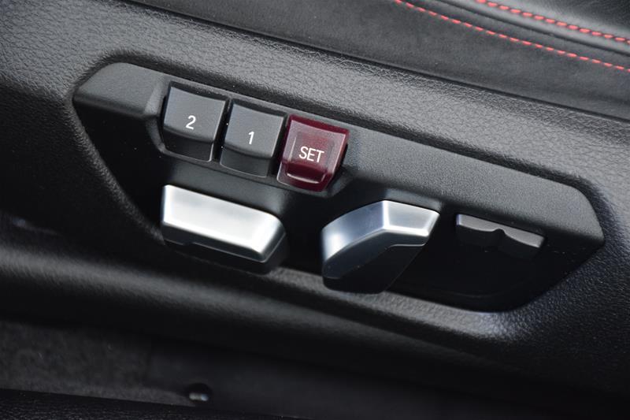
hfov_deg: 13.7
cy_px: 210
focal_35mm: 150
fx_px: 2624
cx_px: 315
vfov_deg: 9.1
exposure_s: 1/80
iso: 3200
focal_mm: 100
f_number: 5.6
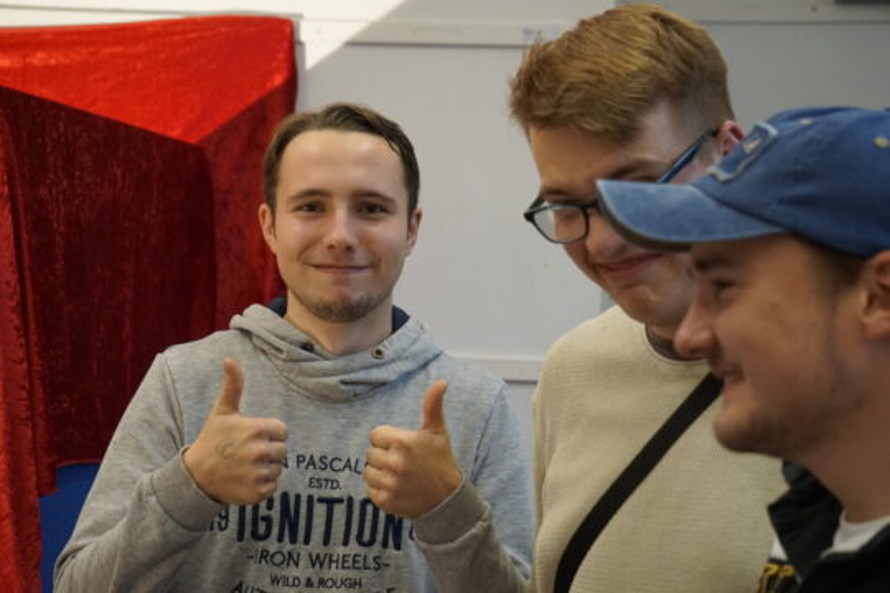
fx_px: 2039
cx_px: 445
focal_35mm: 82
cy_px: 296
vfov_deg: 16.6
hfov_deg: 24.6
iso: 2000
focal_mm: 55
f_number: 4.5
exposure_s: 1/160
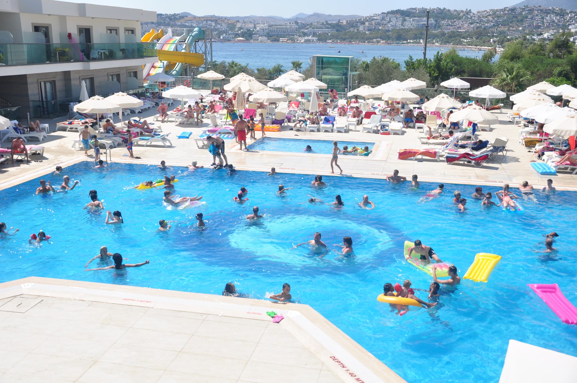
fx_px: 600
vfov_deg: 35.4
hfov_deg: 51.3
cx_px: 288
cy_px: 192
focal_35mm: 38
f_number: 5.6
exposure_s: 1/1000
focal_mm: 25
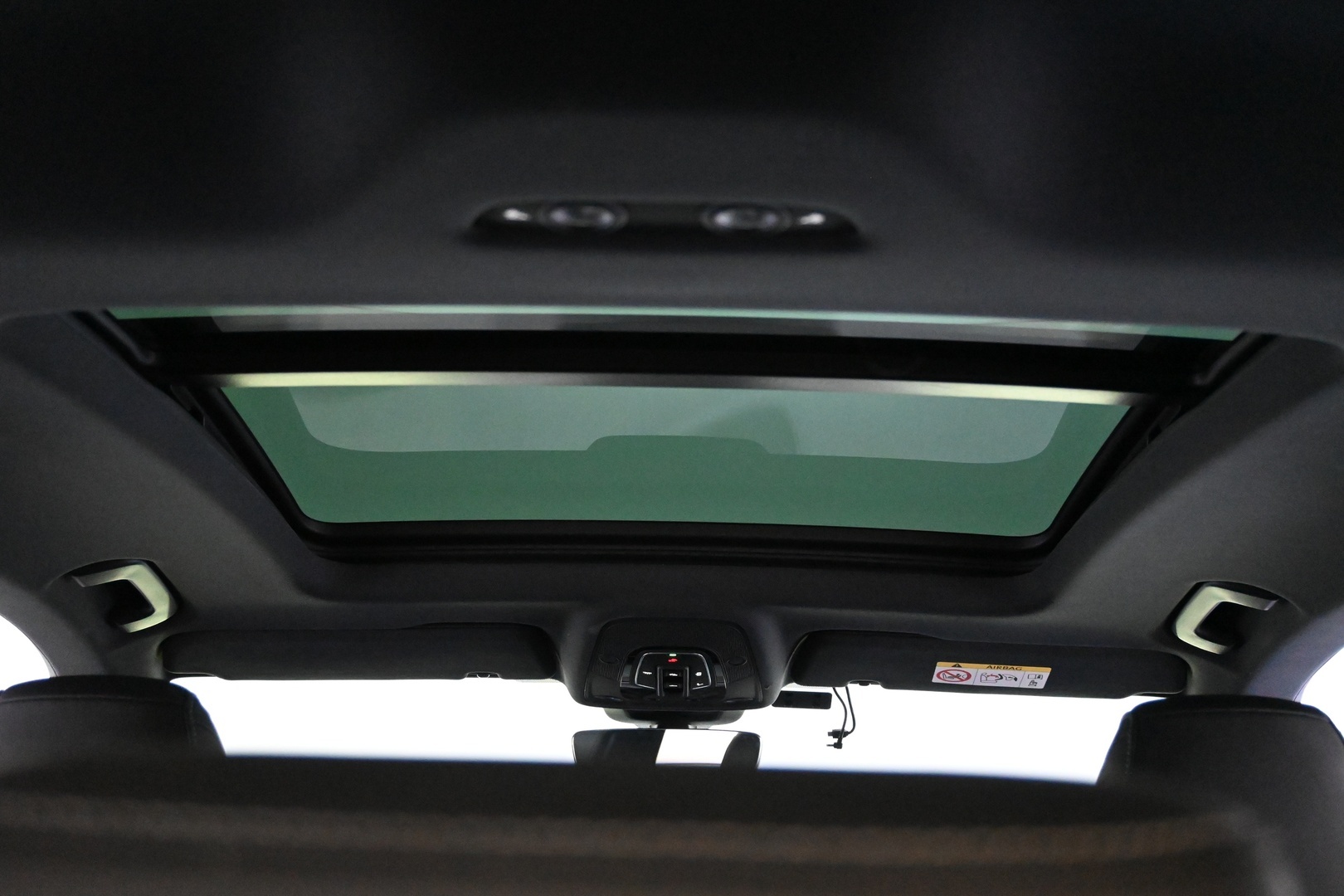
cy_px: 448
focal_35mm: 42
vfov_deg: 31.9
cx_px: 672
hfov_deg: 46.4
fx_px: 1568
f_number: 4.5
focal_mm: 28
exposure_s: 1/50
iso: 9000
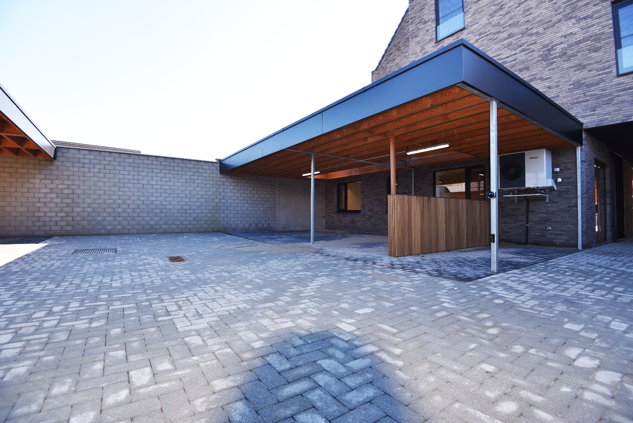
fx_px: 281
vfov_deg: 73.8
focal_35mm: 16
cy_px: 212
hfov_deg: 96.7
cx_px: 316
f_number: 5.6
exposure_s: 1/125
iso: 100
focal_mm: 16
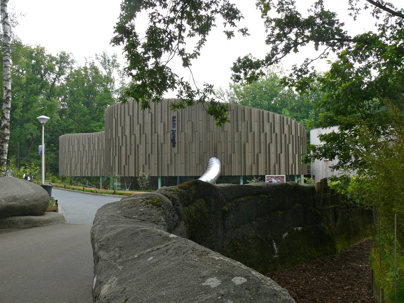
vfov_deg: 40.7
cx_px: 202
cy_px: 152
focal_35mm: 35
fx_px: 408
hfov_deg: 52.6
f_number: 4
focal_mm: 7.4
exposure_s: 1/250
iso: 100
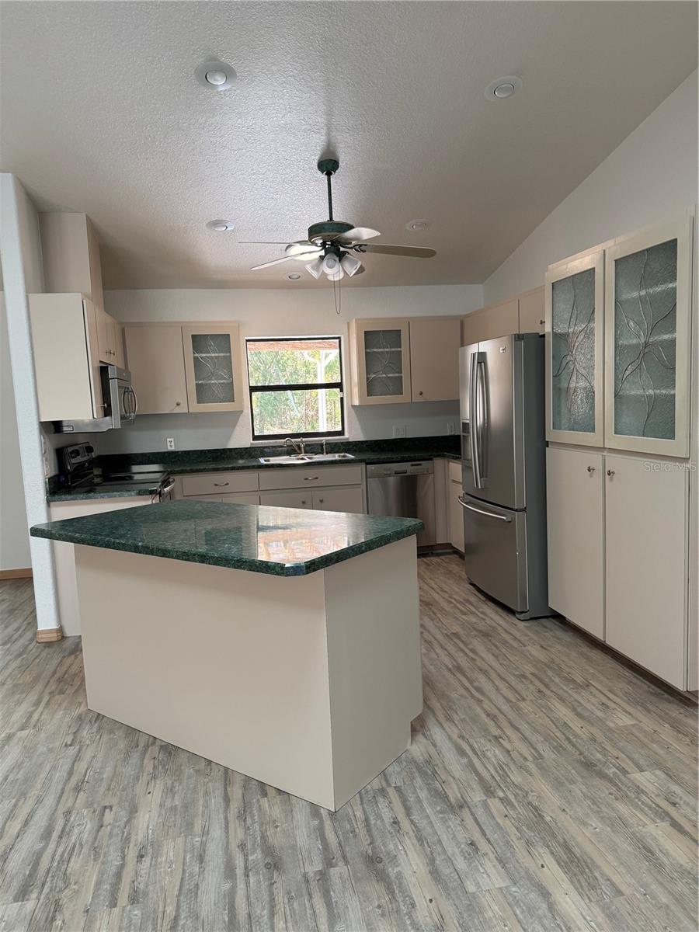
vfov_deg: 71.6
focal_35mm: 24
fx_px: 646
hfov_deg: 56.8
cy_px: 466
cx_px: 350
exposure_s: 1/121
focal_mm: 6.76
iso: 160
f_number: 1.78
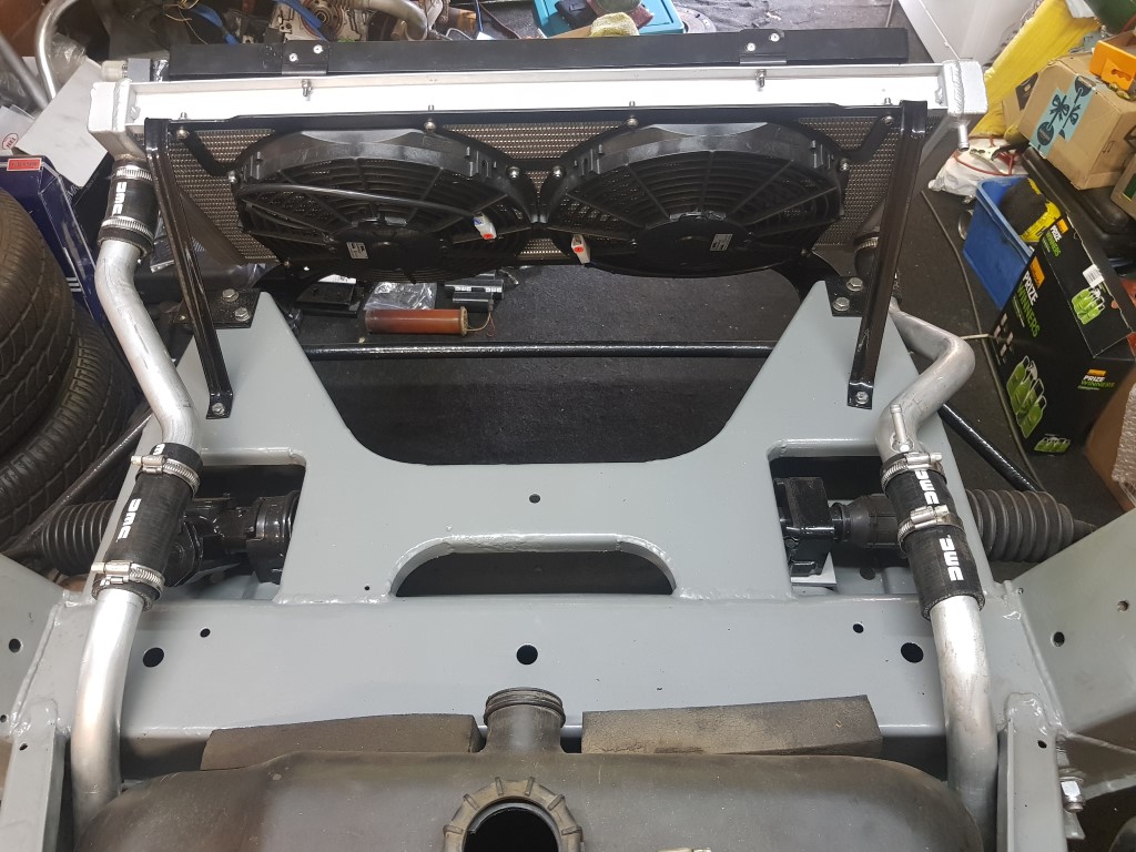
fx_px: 853
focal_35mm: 26
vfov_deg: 53.1
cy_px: 426
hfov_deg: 67.3
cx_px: 568
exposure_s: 1/20
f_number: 1.7
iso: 250
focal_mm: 4.2
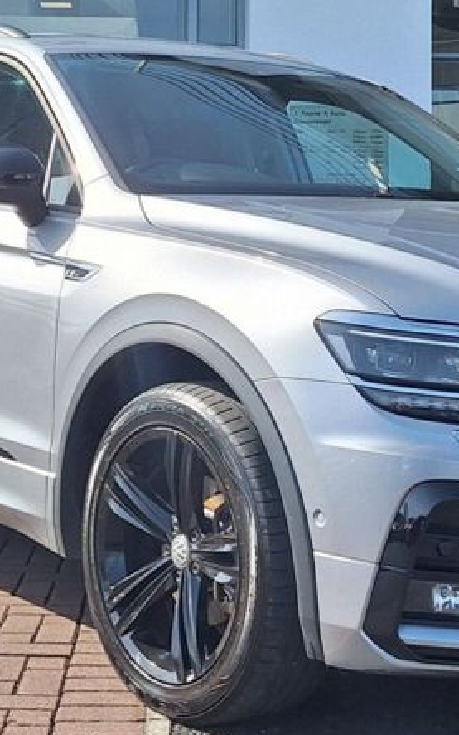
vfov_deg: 58.1
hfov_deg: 37.9
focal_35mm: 33
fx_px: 660
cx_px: 305
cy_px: 372
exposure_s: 1/1825
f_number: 1.8
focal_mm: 5.54
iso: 40
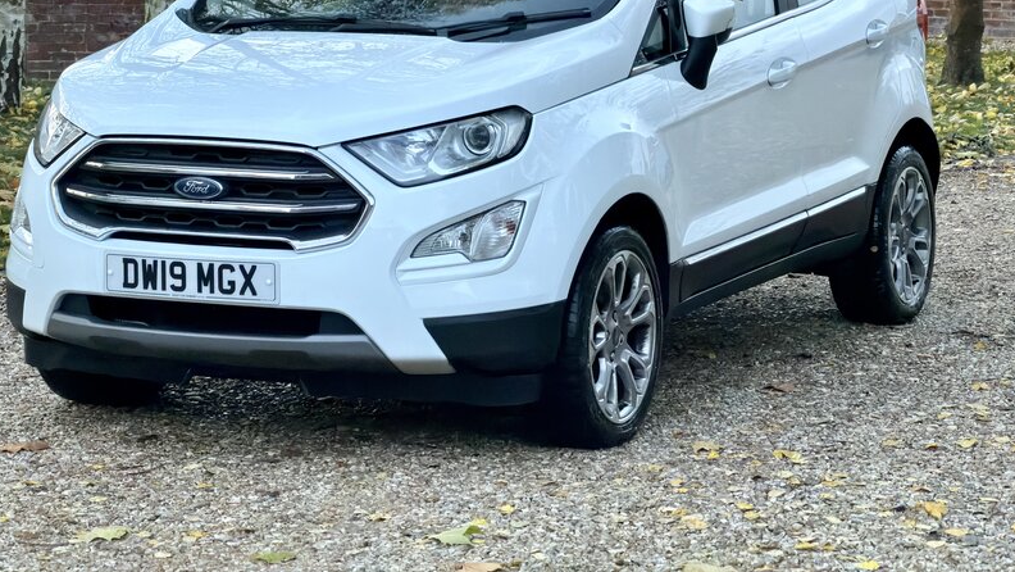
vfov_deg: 11.0
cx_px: 506
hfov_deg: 19.4
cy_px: 189
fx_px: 2961
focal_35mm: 110
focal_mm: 16.89
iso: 640
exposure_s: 1/41
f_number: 2.8
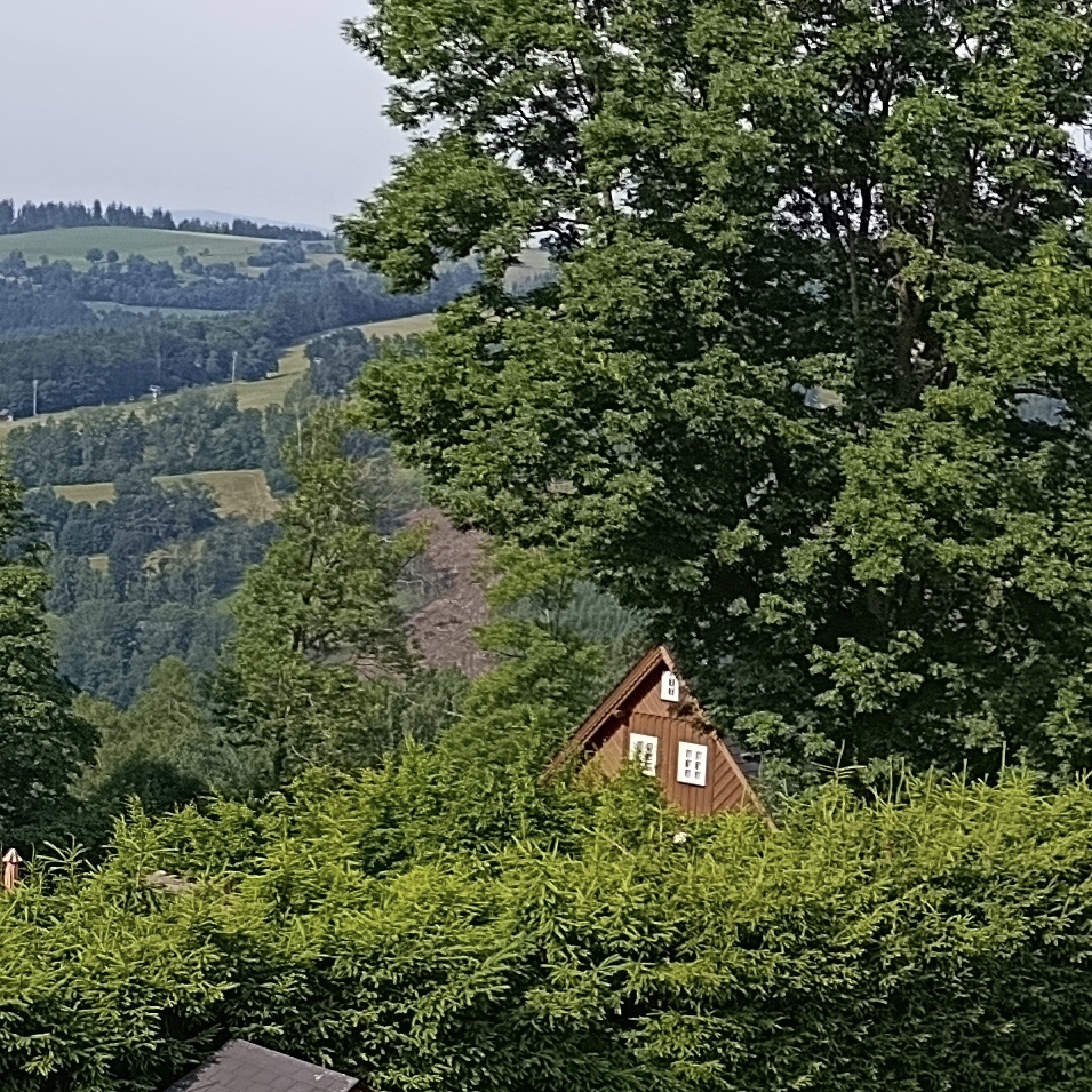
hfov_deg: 17.7
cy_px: 566
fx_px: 3105
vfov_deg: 19.9
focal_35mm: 87
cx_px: 1667
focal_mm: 6.11
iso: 50
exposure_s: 1/526
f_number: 1.65
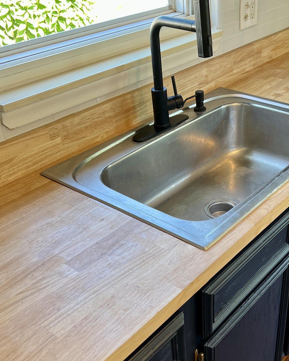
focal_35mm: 43
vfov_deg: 42.8
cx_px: 211
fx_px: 460
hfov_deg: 34.3
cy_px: 210
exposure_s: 1/120
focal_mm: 5.7
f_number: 1.5
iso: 125
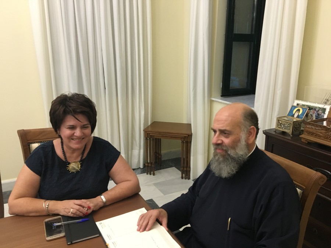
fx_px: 277
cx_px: 166
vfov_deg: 48.2
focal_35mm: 29
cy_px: 124
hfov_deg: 61.7
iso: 200
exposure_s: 1/20
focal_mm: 4.15
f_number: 2.2
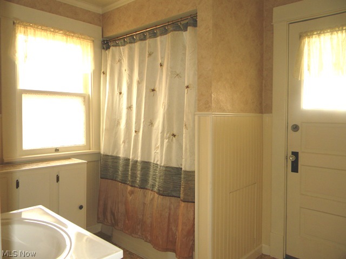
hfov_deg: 63.4
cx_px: 173
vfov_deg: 49.7
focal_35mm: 28
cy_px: 130
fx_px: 280
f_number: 3.5
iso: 109
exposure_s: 1/57
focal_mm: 5
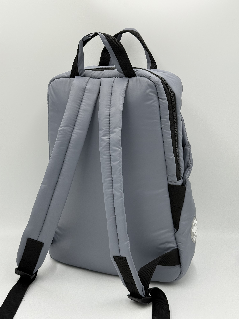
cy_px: 160
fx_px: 442
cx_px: 120
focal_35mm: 48
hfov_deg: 30.3
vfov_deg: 39.7
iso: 64
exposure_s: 1/641
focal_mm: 6.76
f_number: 1.78
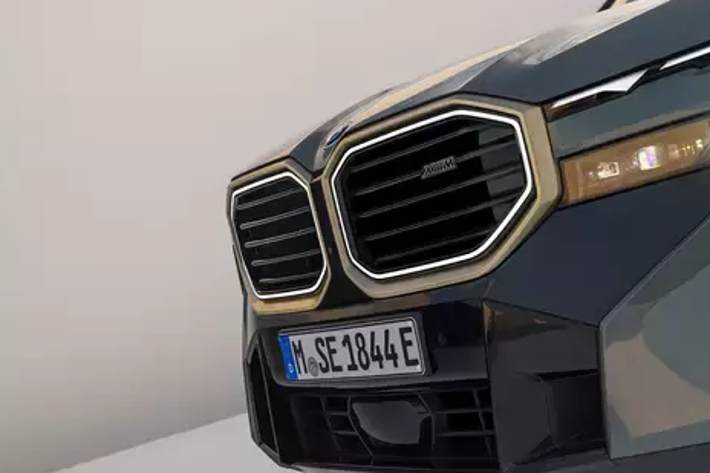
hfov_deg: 37.5
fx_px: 1045
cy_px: 205
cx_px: 405
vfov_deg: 25.5
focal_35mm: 53
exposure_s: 1/125
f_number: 4.5
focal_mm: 41
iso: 250
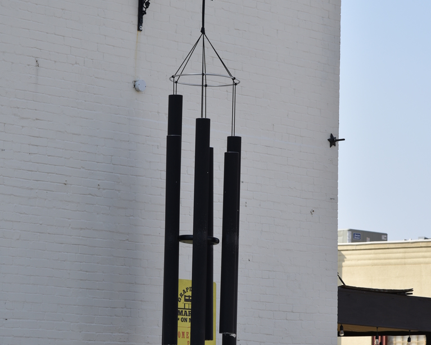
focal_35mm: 188
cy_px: 199
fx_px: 2399
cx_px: 205
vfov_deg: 8.2
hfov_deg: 10.3
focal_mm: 120
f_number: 7.1
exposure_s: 1/250
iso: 100
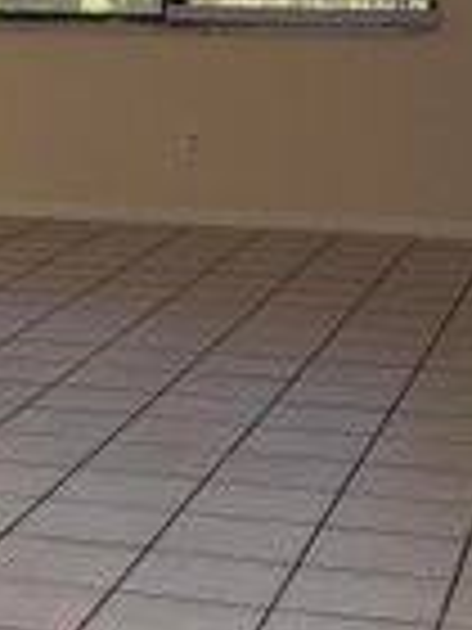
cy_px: 340
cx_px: -189
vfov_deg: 15.9
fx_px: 2254
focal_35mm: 124
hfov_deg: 11.5
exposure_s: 1/1117
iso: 64
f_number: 1.6
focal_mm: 5.96
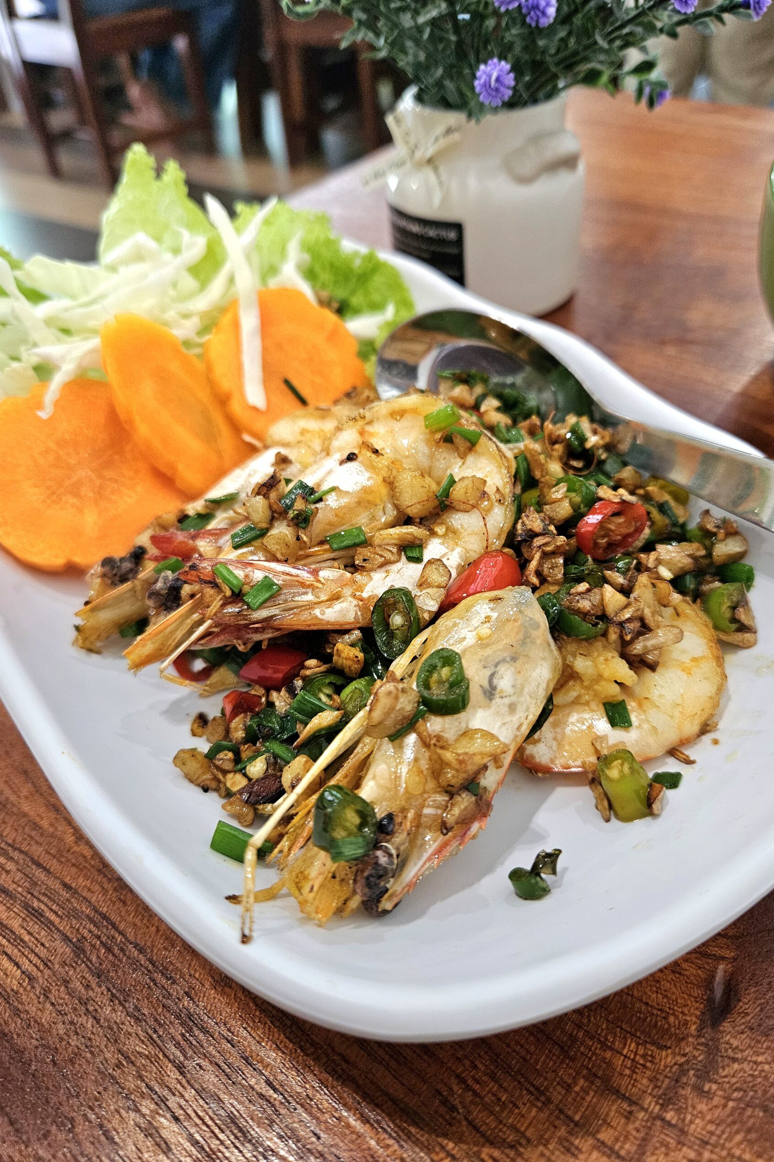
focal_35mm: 24
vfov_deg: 73.7
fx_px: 774
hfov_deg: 53.1
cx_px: 410
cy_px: 582
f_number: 1.8
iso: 800
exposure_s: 1/101
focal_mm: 5.4
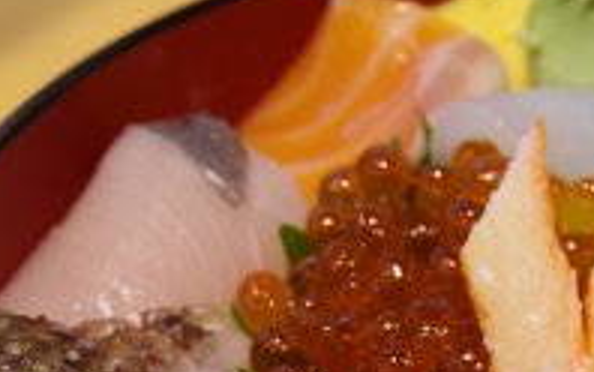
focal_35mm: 189
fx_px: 3061
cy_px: 426
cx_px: 600
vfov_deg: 6.9
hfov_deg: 11.0
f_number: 4.5
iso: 800
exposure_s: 1/50
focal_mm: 40
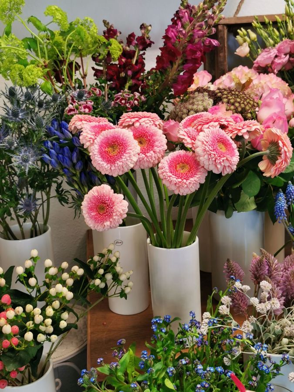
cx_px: 147
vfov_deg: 46.8
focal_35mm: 40
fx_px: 453
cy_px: 196
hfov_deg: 36.0
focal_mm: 5.56
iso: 64
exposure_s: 1/100
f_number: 1.6
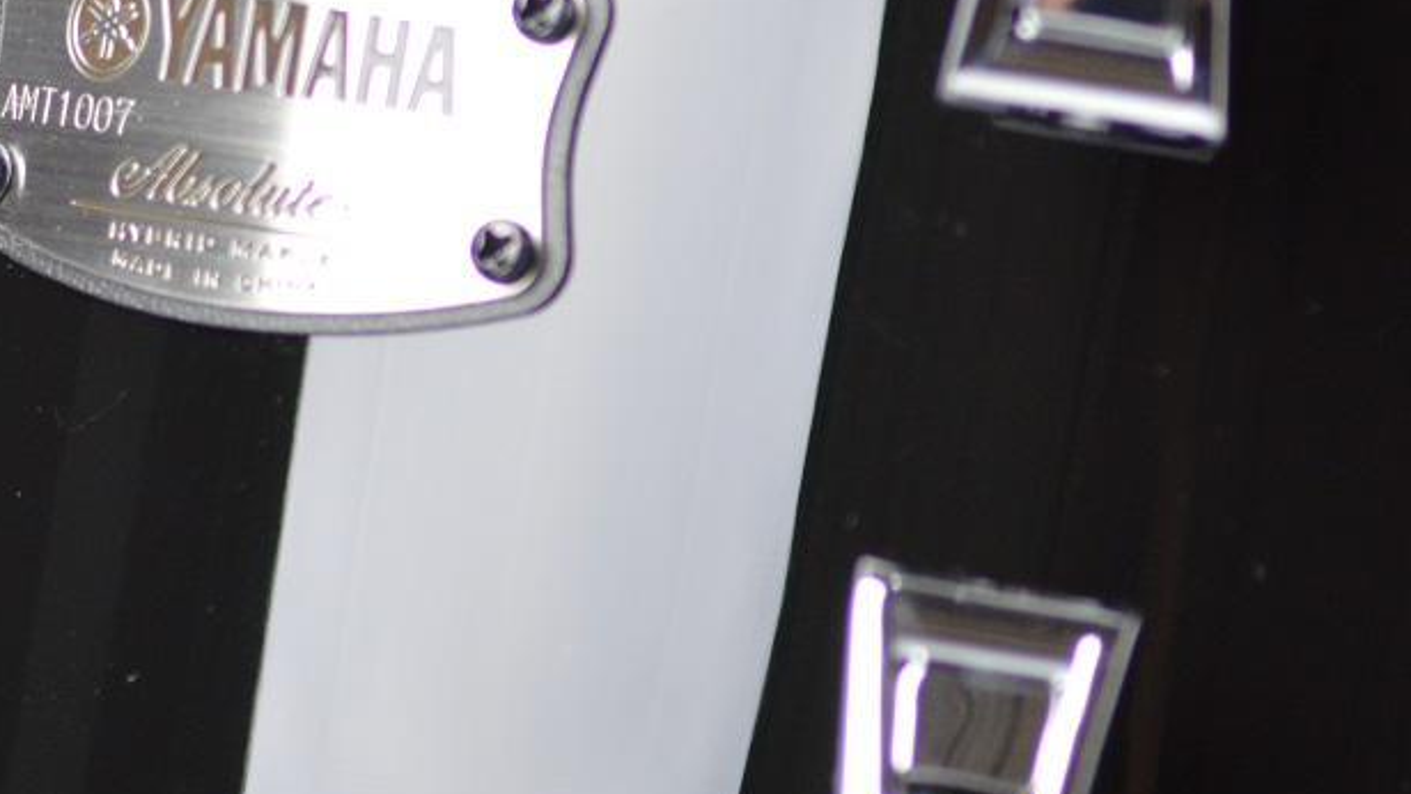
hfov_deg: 5.4
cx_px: 346
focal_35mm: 402
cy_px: 247
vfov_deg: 3.0
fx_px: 15051
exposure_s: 1/80
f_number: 3.5
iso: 400
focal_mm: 105
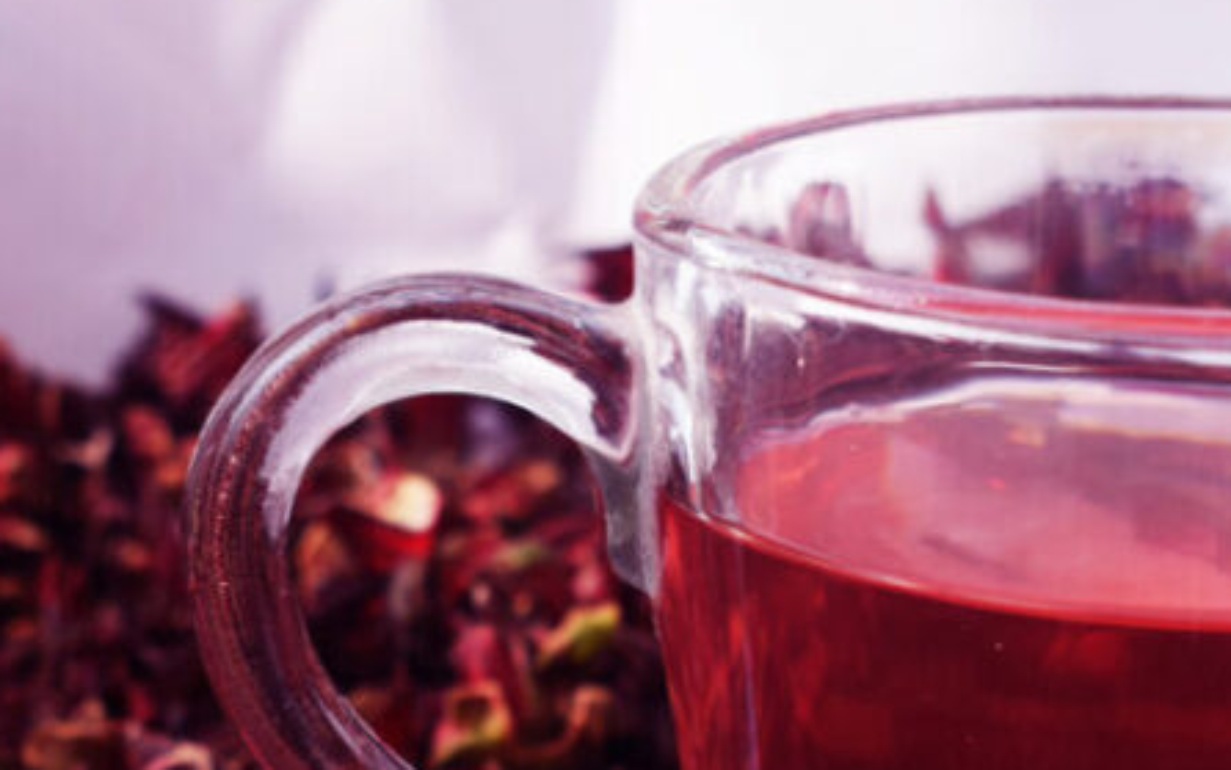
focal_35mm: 139
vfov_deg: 9.4
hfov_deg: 14.9
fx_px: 4664
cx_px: 977
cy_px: 831
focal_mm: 38
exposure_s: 1/200
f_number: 7.1
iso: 100
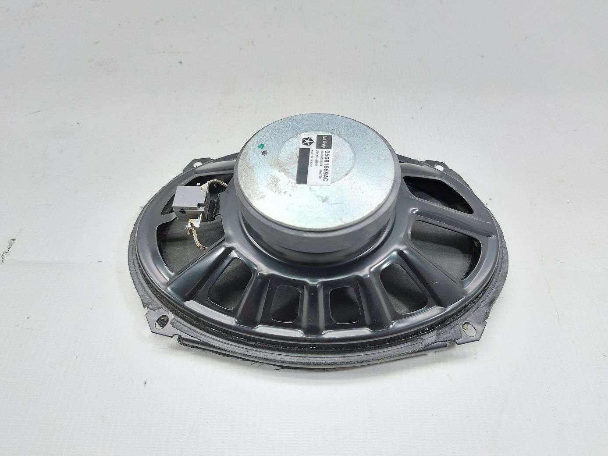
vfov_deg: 56.8
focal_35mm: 24
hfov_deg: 71.6
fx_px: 422
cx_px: 304
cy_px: 228
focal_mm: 5.23
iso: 80
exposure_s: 1/50
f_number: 1.8
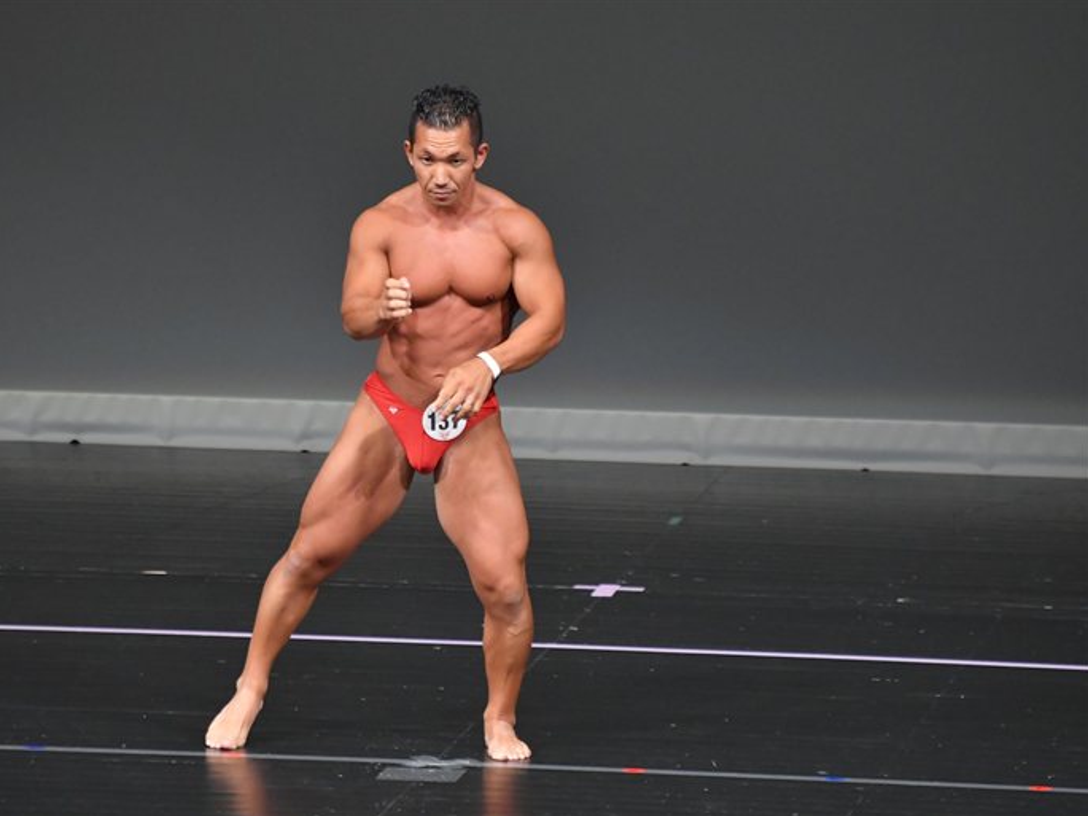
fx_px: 15401
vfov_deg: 3.0
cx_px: 475
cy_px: 409
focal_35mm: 490
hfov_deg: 4.0
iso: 4000
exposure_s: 1/400
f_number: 5.6
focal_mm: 300
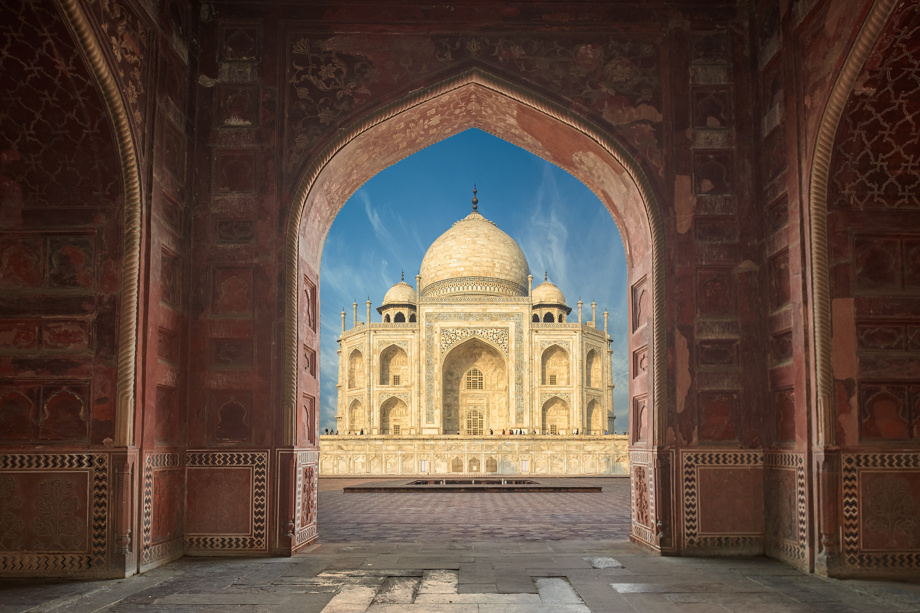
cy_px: 306
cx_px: 460
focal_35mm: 24
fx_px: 613
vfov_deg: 53.1
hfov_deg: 73.8
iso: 400
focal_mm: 24
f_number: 5
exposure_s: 1/80
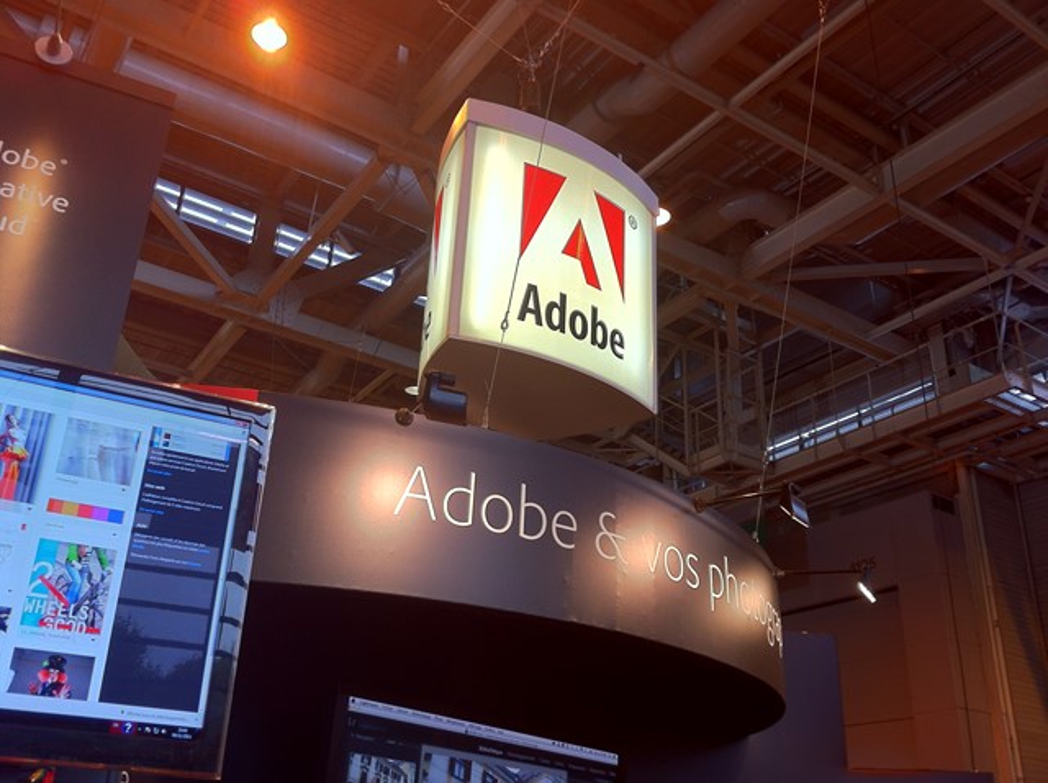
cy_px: 392
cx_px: 524
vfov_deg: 40.6
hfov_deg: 52.7
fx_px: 1058
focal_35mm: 35
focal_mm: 3.85
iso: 80
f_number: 2.8
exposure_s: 1/30
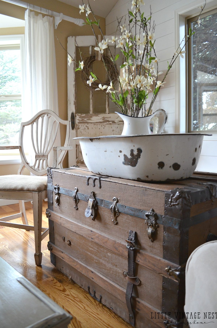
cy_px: 164
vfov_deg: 67.5
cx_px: 108
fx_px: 245
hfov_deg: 47.7
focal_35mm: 27
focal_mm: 18
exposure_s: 1/30
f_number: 3.5
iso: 900
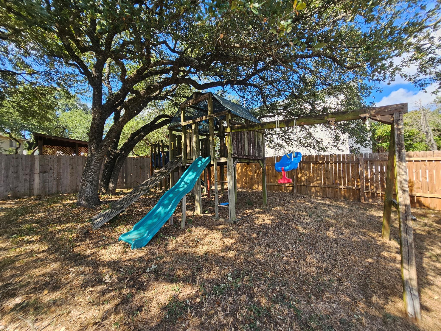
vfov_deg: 89.9
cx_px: 220
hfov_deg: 106.2
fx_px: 166
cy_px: 166
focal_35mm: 13
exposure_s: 1/421
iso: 50
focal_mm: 2.2
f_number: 2.2
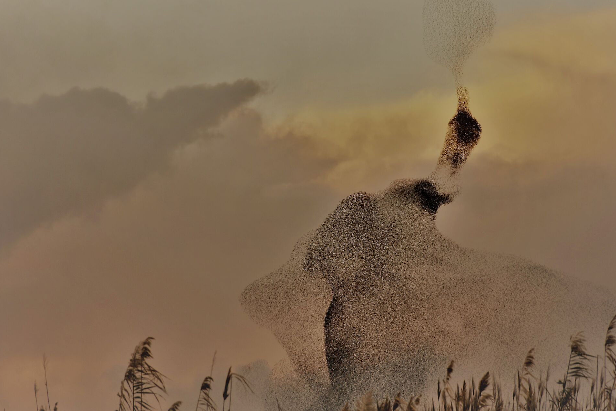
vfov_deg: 5.2
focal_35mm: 264
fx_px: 4517
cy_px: 206
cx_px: 339
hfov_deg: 7.8
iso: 100
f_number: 5.6
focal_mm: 140
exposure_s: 1/80
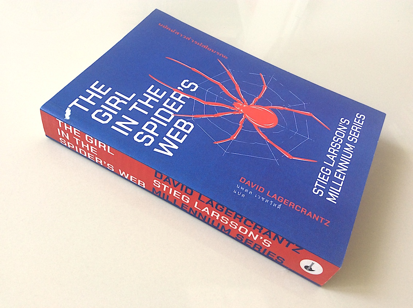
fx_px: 381
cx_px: 206
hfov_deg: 56.9
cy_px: 154
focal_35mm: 32
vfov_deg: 44.1
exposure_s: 1/100
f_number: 2.4
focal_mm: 3.3
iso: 50
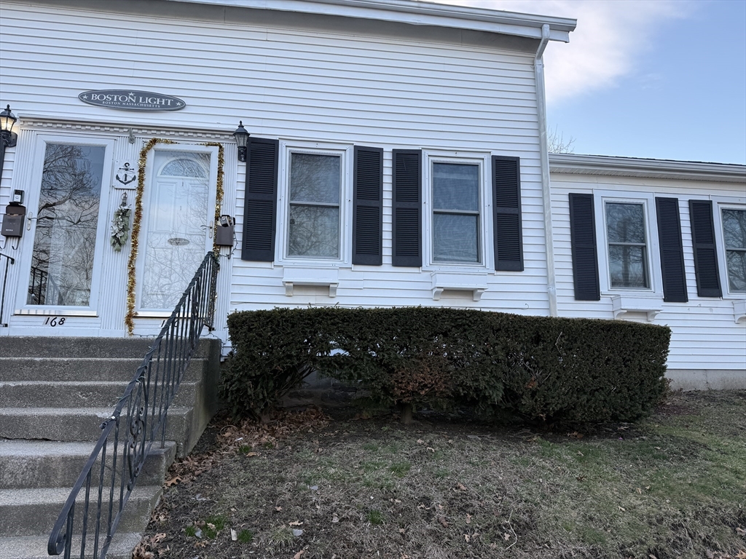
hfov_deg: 71.6
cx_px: 373
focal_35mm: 24
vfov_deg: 56.8
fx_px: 517
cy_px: 280
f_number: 1.78
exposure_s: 1/401
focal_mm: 6.76
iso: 80
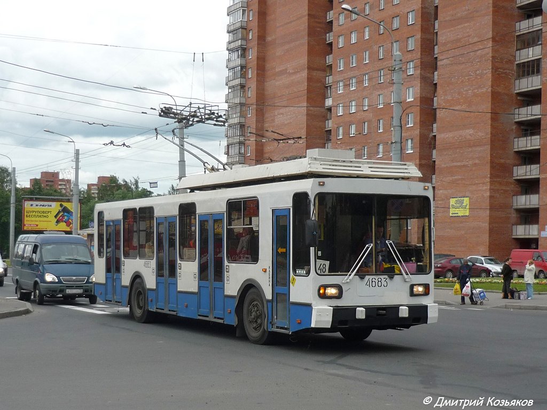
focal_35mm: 38
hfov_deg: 49.0
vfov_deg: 37.7
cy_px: 205
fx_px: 600
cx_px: 274
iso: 100
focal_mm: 6.3
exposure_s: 1/400
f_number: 2.9
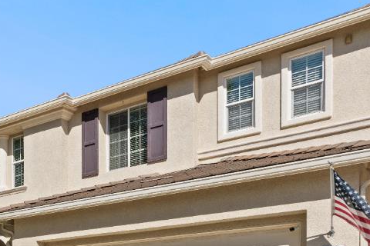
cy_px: 307
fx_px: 514
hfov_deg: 35.2
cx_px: -13
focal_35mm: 50
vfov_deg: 24.1
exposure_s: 1/125
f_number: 10
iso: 100
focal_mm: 16
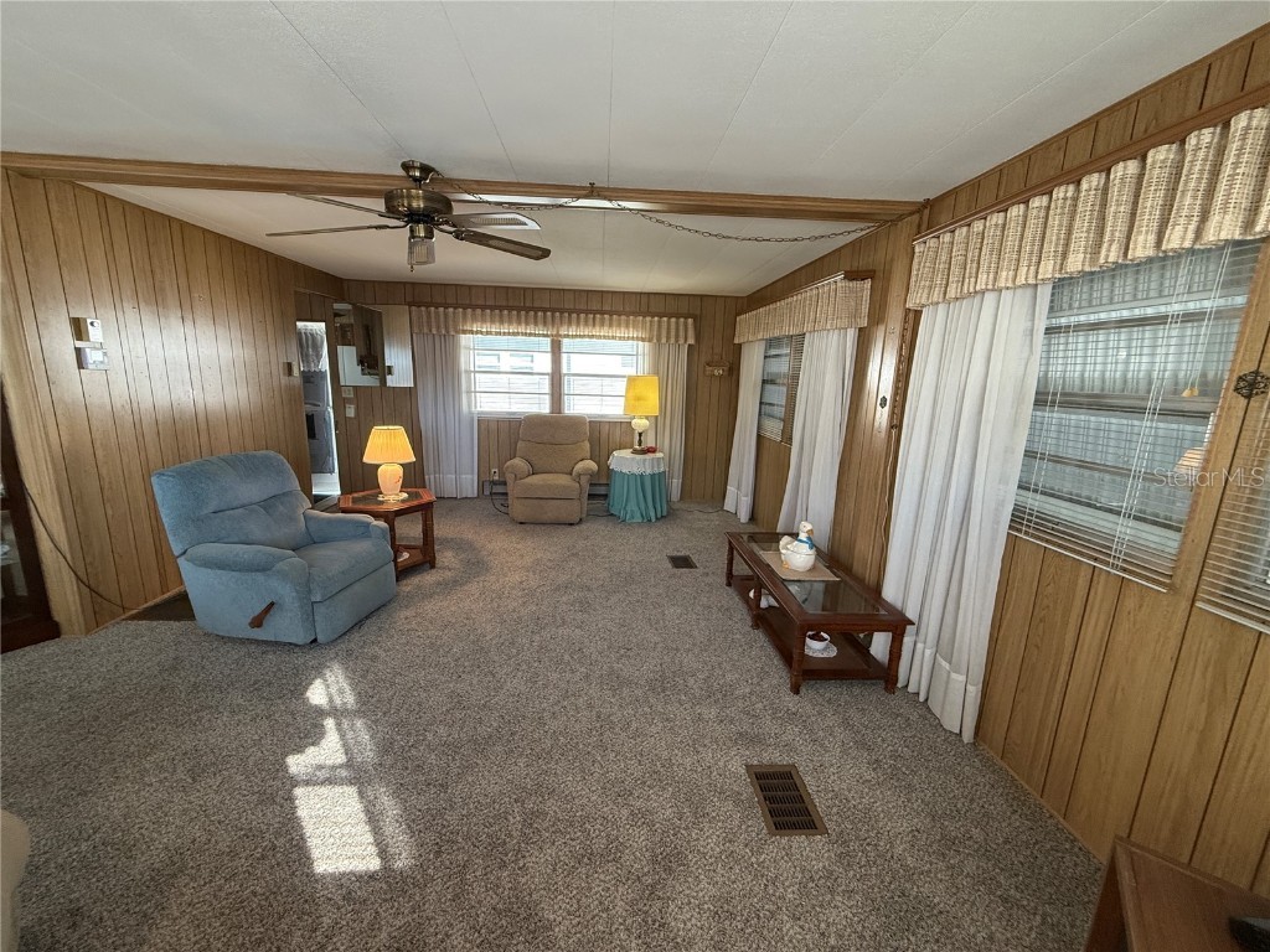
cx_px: 635
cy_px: 476
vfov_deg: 85.7
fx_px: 514
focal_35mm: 14
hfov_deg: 102.1
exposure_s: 1/120
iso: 250
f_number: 2.2
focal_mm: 2.22
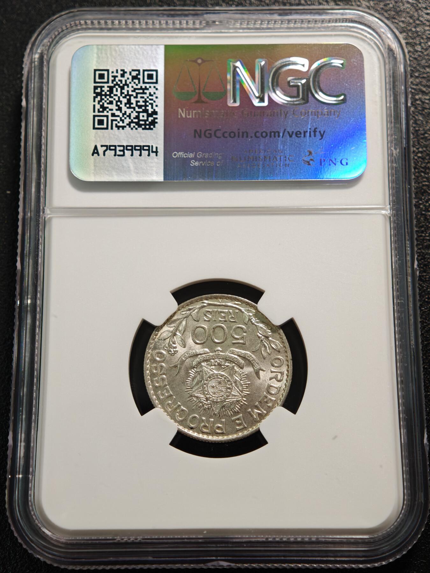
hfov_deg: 24.4
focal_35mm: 60
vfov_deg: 32.2
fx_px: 994
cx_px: 215
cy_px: 286
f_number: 2
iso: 640
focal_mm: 9
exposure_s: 1/107
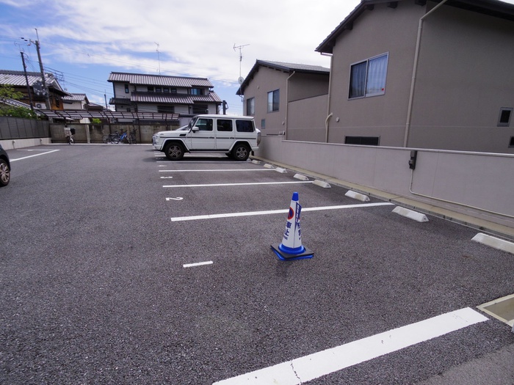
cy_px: 192
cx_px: 257
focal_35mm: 17
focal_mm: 3.8
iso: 200
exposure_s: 1/1000
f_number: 4.5
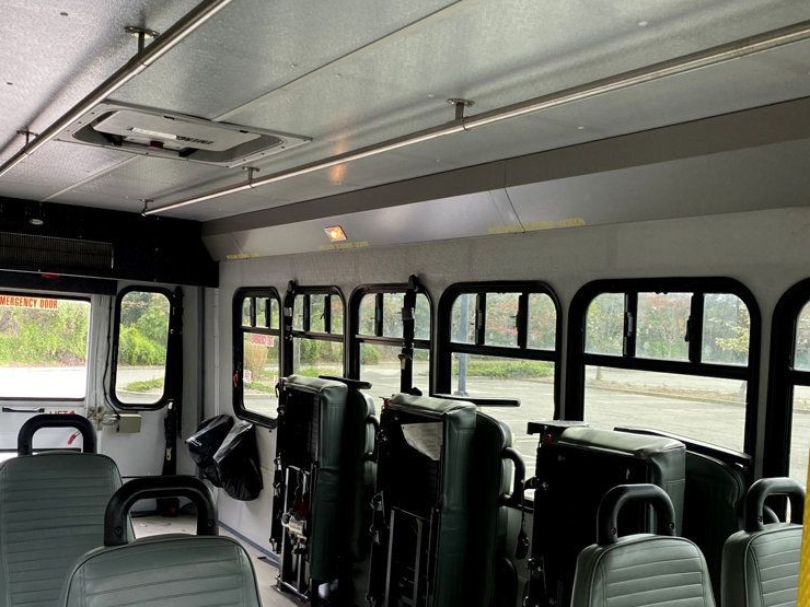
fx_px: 842
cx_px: 321
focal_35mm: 36
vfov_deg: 39.3
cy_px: 387
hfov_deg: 51.0
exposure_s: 1/121
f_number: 1.8
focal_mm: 4.25
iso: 125
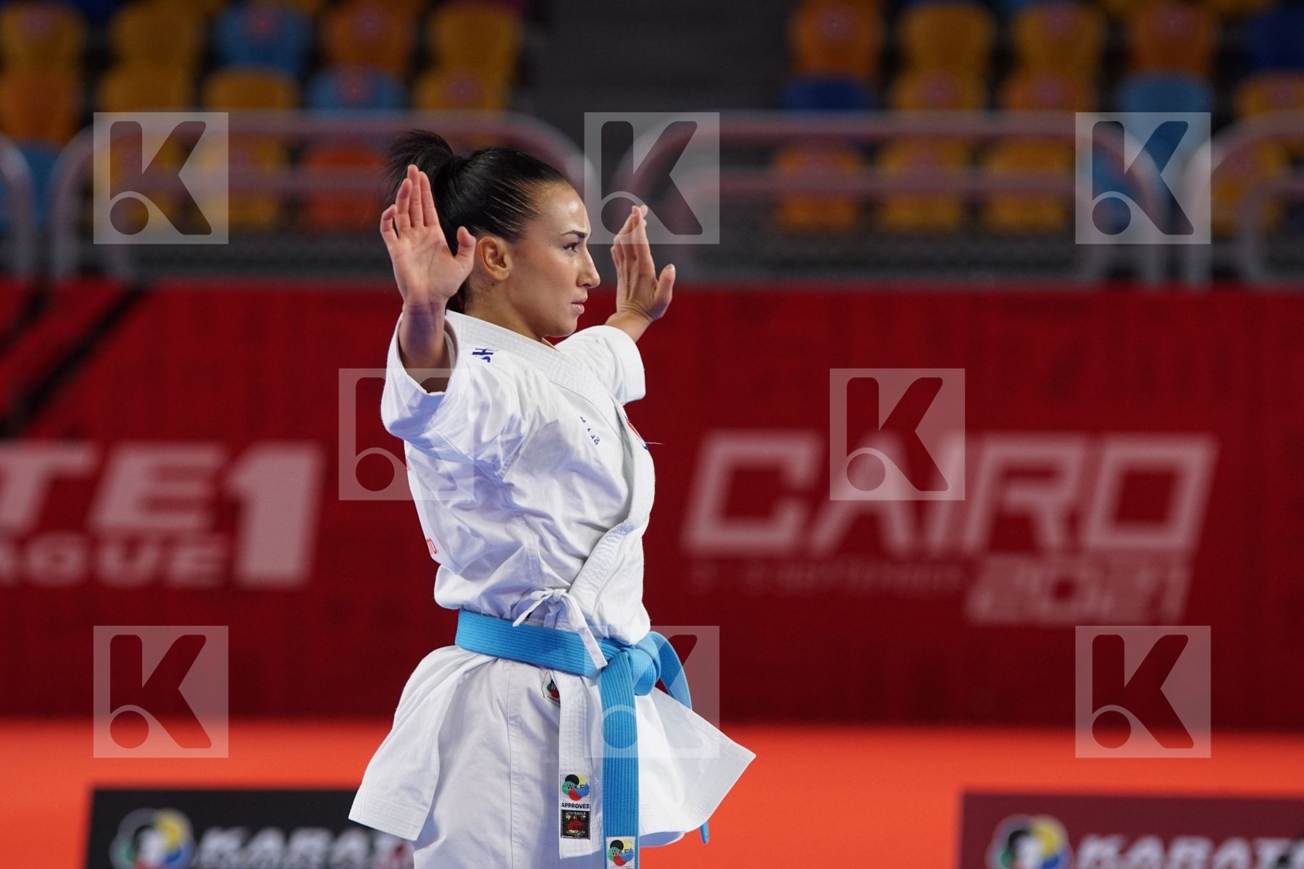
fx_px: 8693
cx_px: 652
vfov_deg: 5.7
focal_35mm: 240
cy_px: 434
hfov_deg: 8.6
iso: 800
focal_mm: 160
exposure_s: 1/400
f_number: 3.2
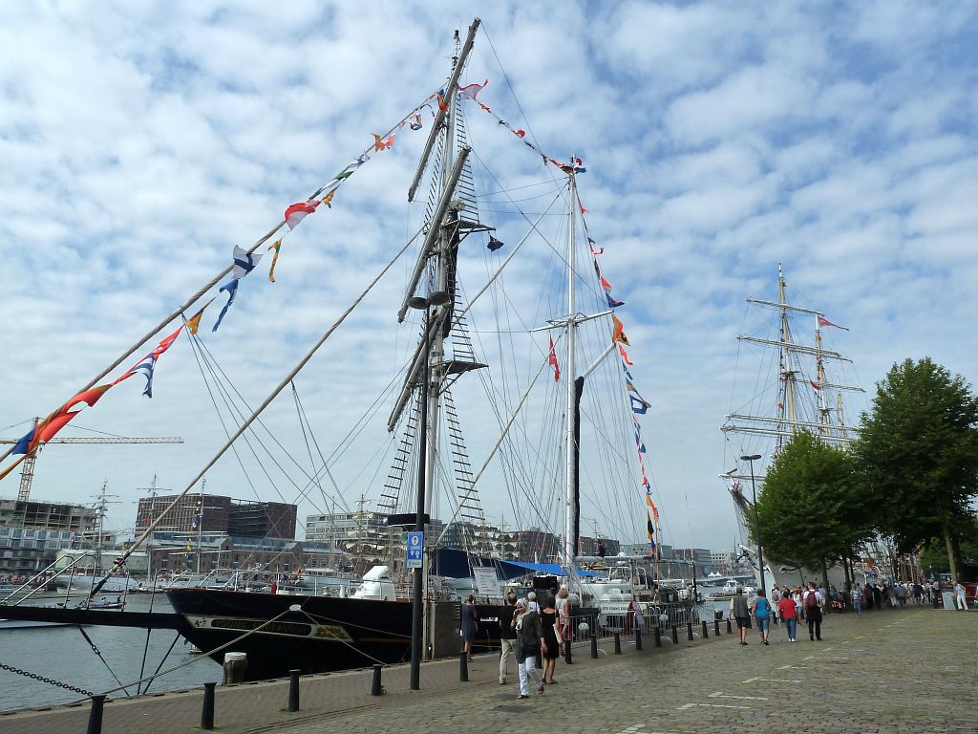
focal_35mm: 25
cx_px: 489
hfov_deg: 69.4
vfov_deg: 54.9
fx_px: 706
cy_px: 367
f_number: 5.6
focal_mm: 4.1
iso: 125
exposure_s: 1/400
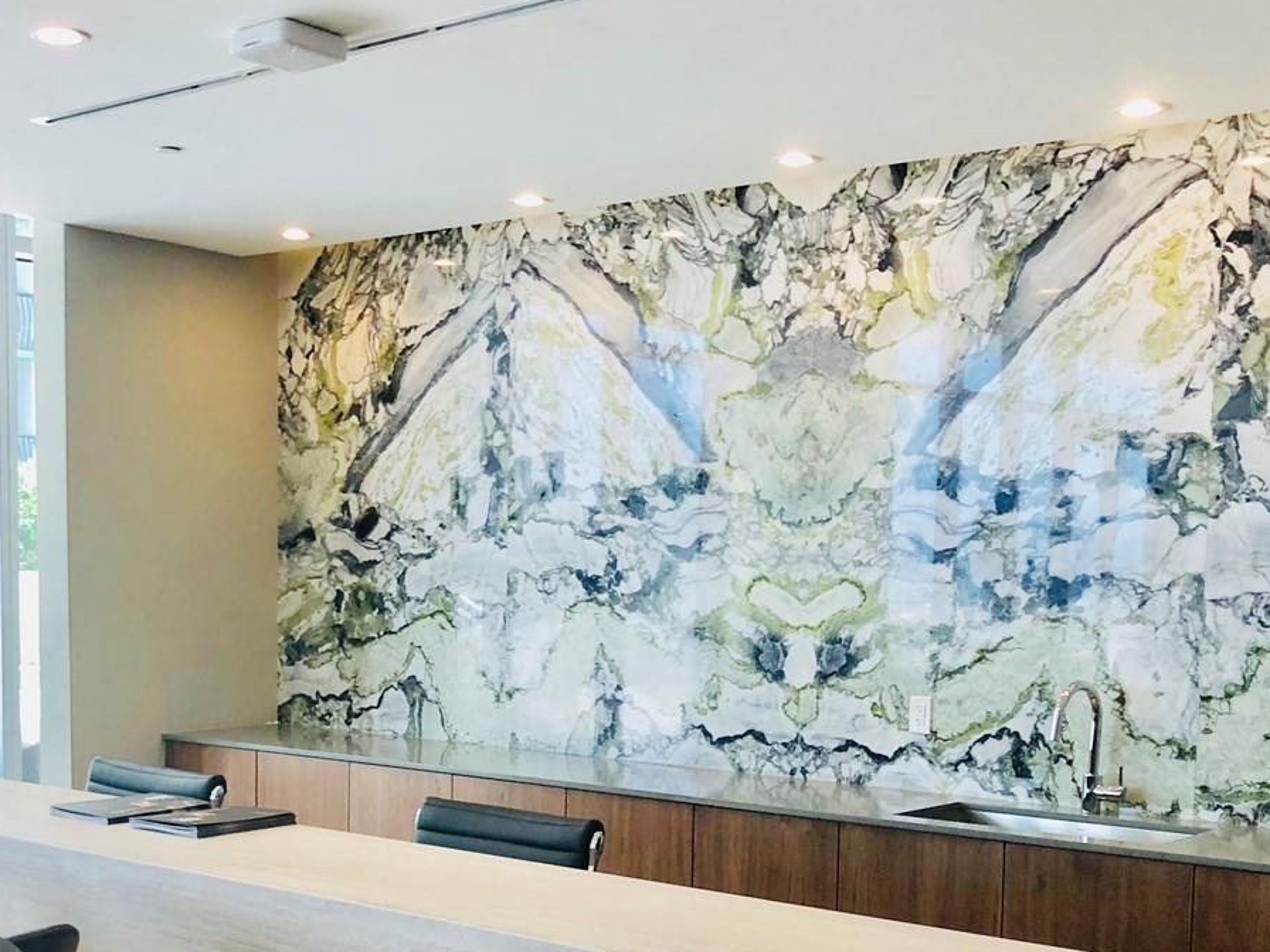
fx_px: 1834
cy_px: 752
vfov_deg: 28.5
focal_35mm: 50
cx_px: 503
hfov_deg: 38.0
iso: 25
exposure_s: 1/40
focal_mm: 4
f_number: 1.8
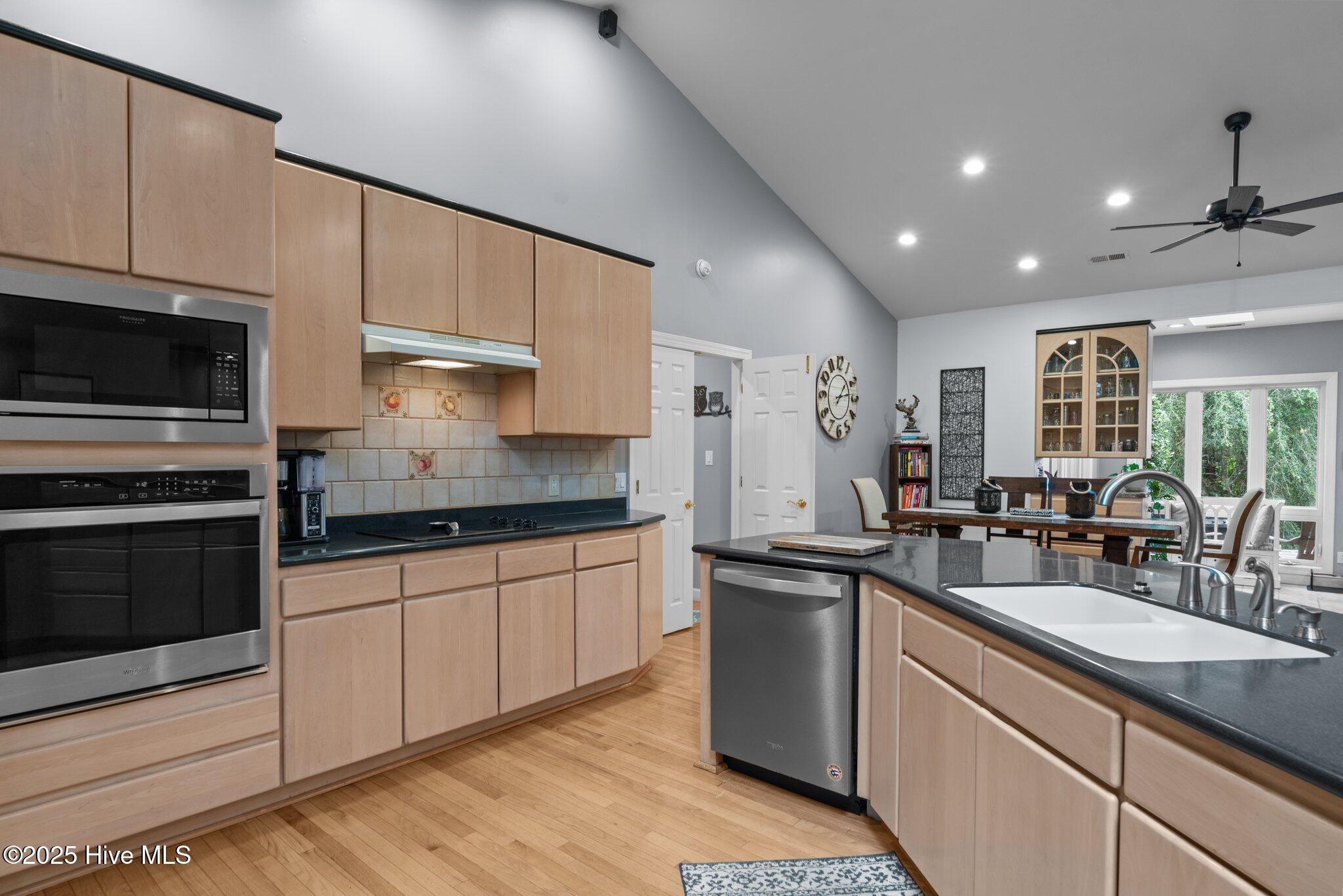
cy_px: 448
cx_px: 672
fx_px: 728
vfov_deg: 63.2
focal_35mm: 20
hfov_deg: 85.4
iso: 400
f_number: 8
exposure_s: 1
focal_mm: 19.5
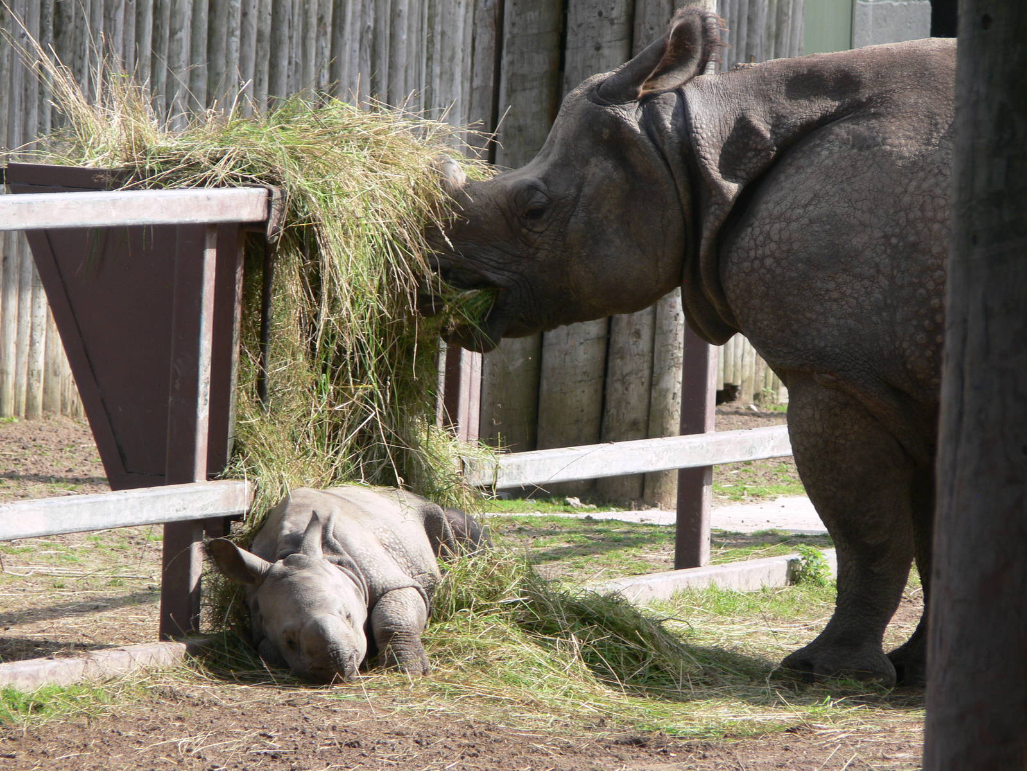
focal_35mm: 415
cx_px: 514
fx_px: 12312
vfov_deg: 3.6
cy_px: 386
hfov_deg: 4.8
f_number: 5.6
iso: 80
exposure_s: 1/160
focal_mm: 87.7
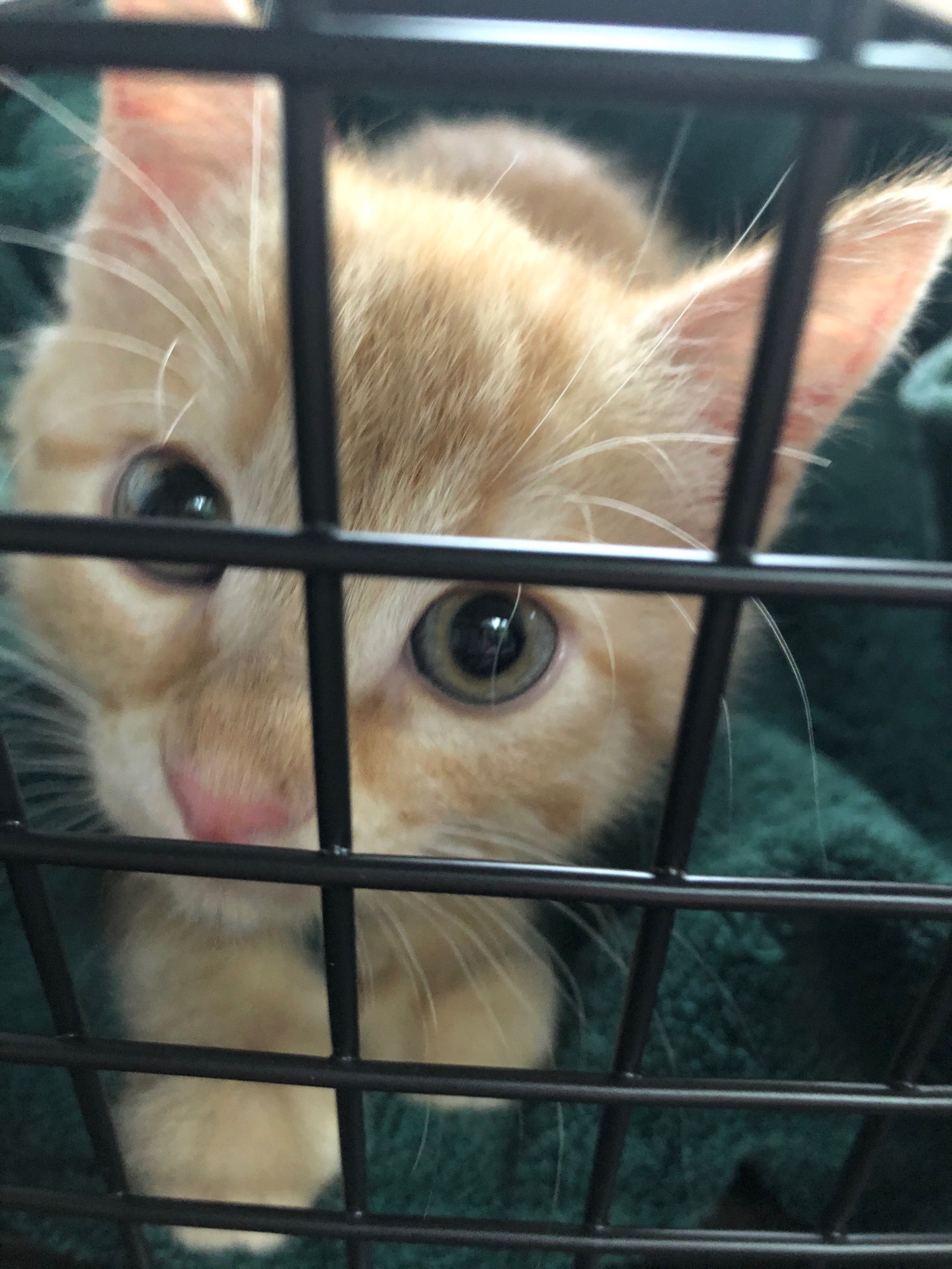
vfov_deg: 63.4
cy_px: 634
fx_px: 1027
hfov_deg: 49.7
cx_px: 476
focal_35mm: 28
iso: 250
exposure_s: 1/15
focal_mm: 4
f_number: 1.8
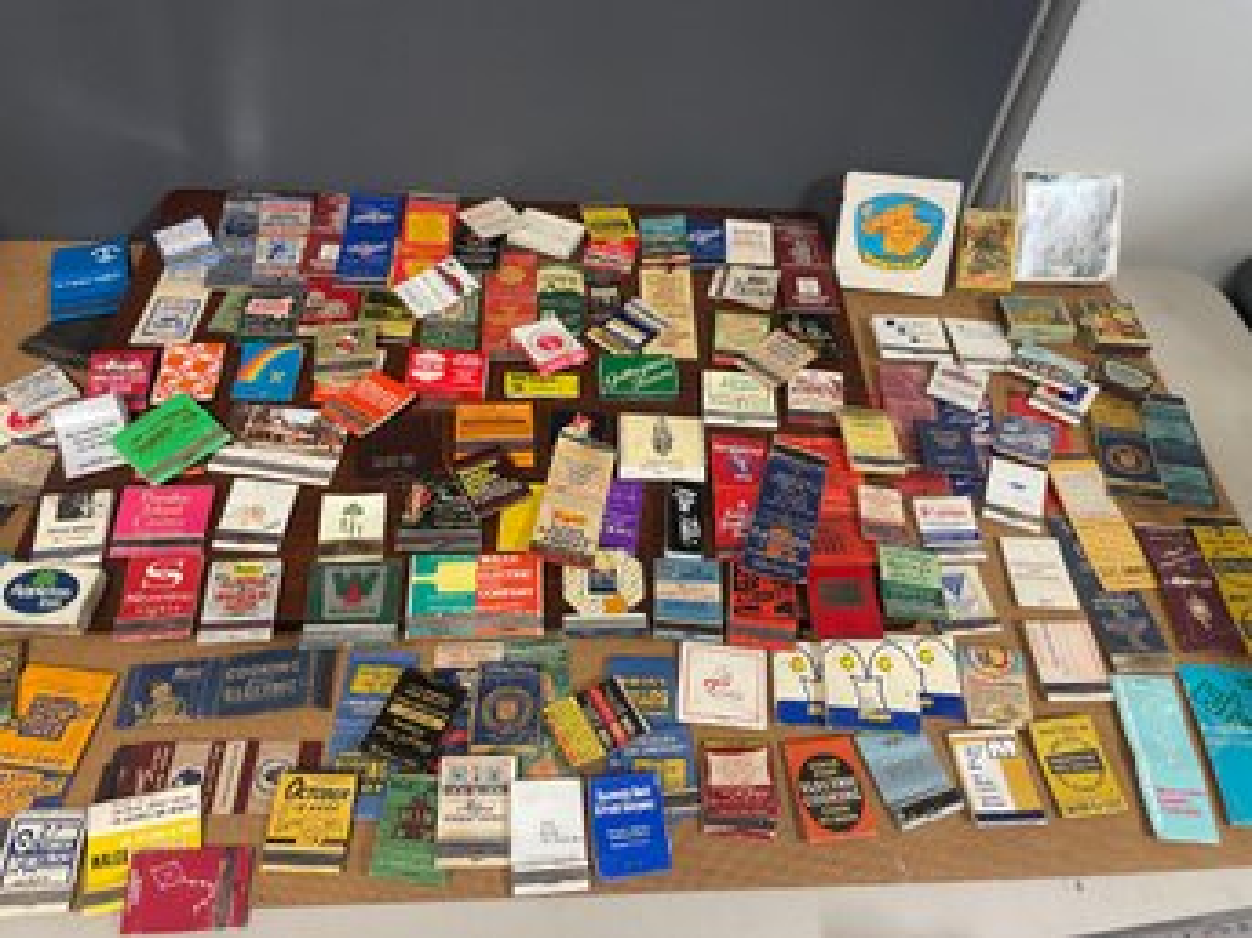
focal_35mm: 26
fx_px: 940
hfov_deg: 67.3
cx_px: 626
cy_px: 469
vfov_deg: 53.0
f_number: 1.6
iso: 125
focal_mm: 4.2
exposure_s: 1/60
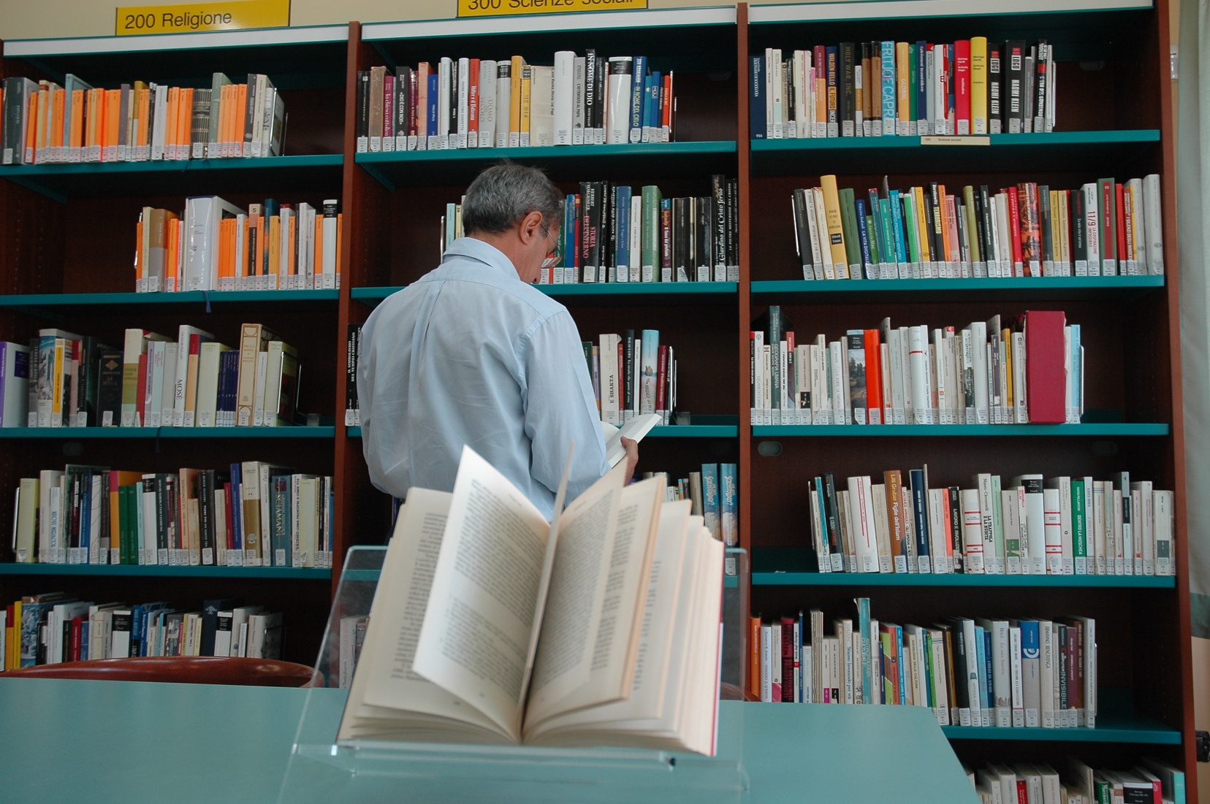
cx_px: 605
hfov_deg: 53.2
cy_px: 402
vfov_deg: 36.8
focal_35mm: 36
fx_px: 1209
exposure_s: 1/40
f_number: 3.8
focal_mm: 24
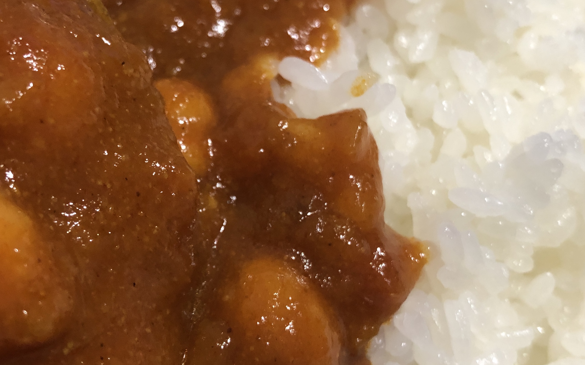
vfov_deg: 26.3
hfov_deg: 40.9
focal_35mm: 49
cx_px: 244
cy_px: 150
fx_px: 781
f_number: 1.8
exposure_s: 1/15
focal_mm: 3.99
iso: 80
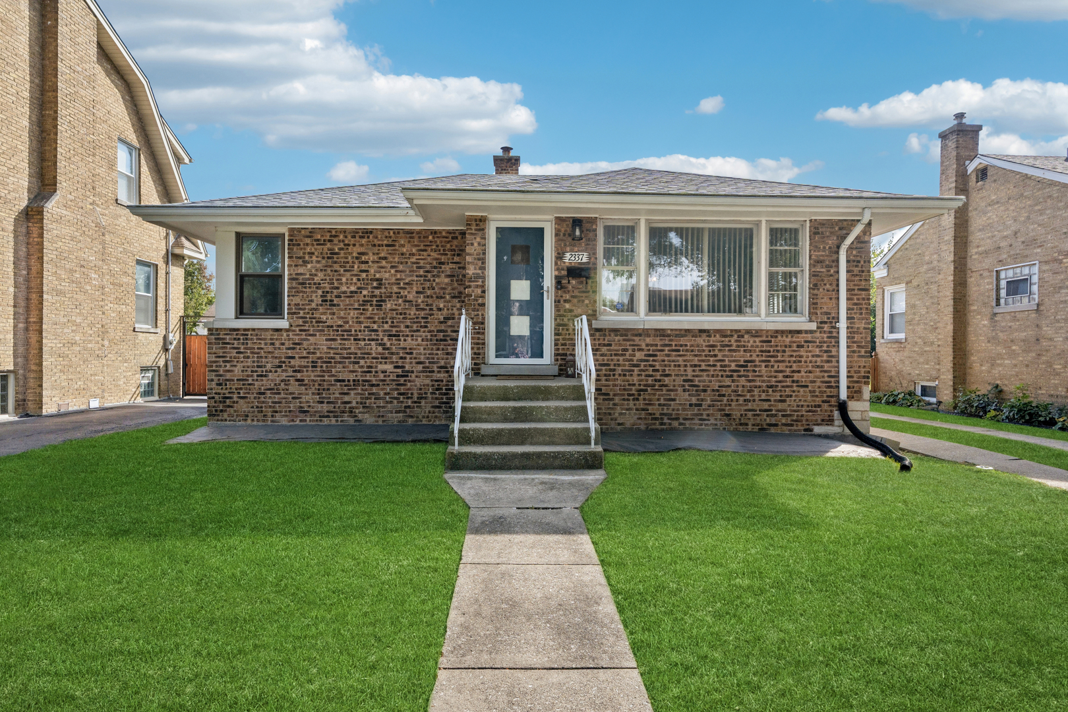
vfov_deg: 64.6
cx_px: 534
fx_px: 564
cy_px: 356
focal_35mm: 19
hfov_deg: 86.9
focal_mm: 19
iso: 400
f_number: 8
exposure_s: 1/1250
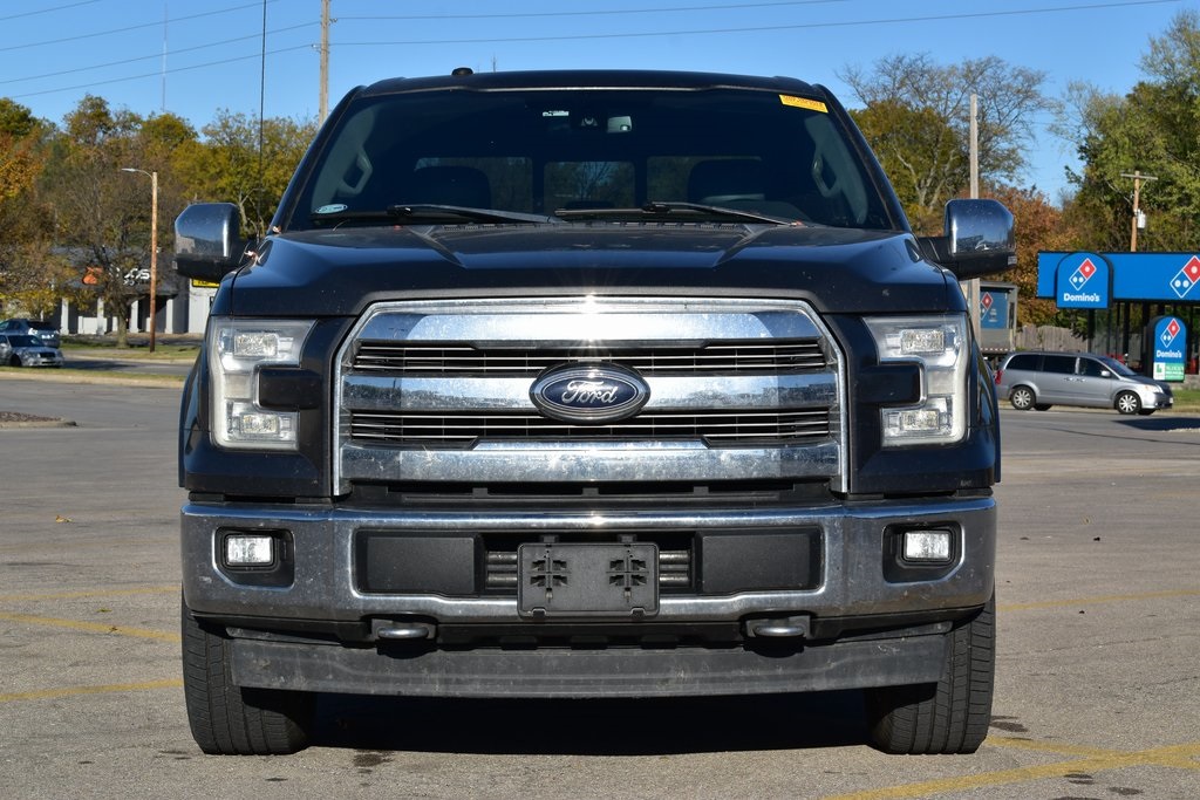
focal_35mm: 78
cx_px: 600
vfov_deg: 17.5
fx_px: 2600
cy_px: 400
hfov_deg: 26.0
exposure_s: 1/500
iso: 320
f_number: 11
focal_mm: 52
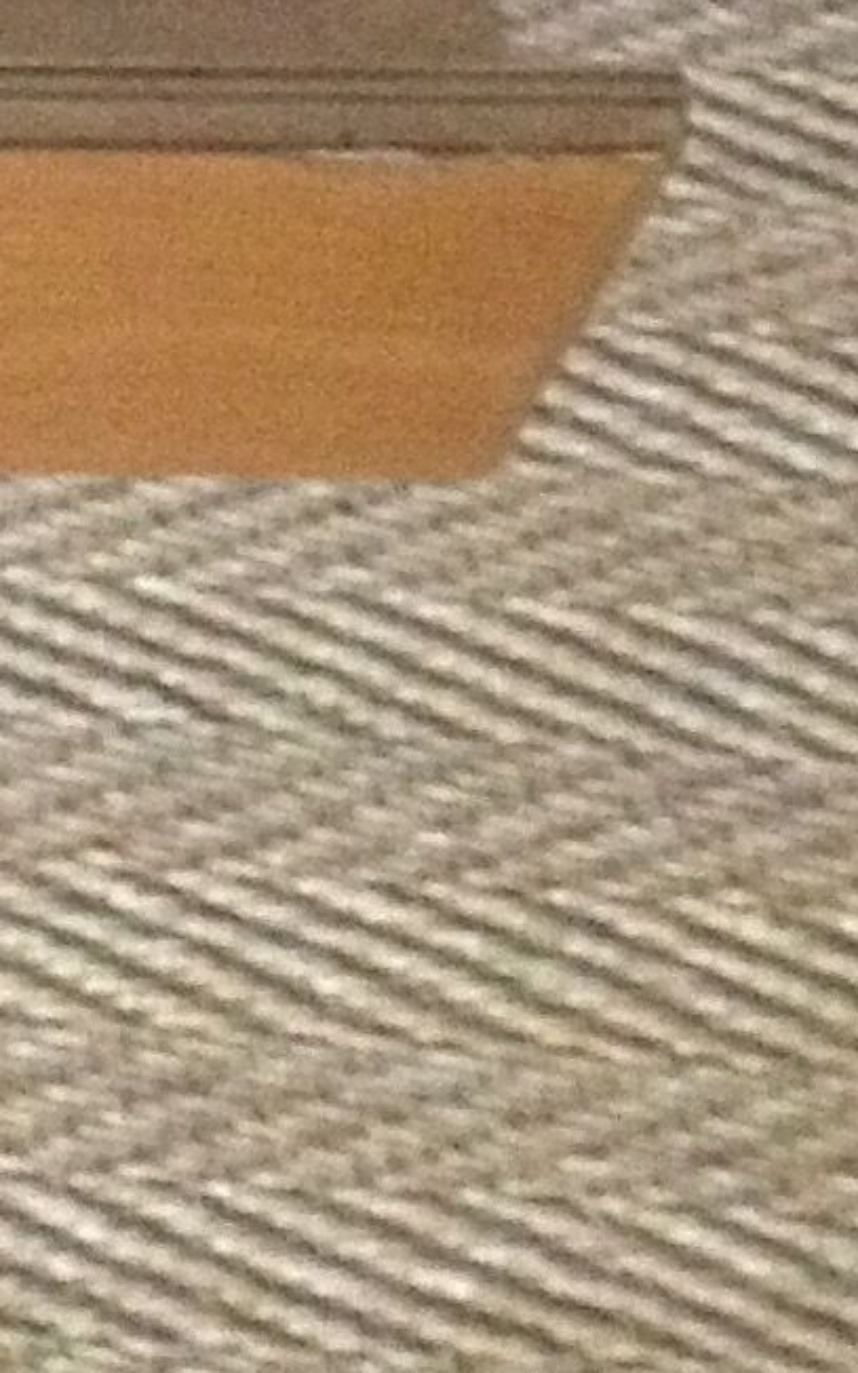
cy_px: -1183
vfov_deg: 10.5
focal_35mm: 186
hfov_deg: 6.6
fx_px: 6957
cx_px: -1383
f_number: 2.4
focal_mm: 4.28
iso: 500
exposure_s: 1/15
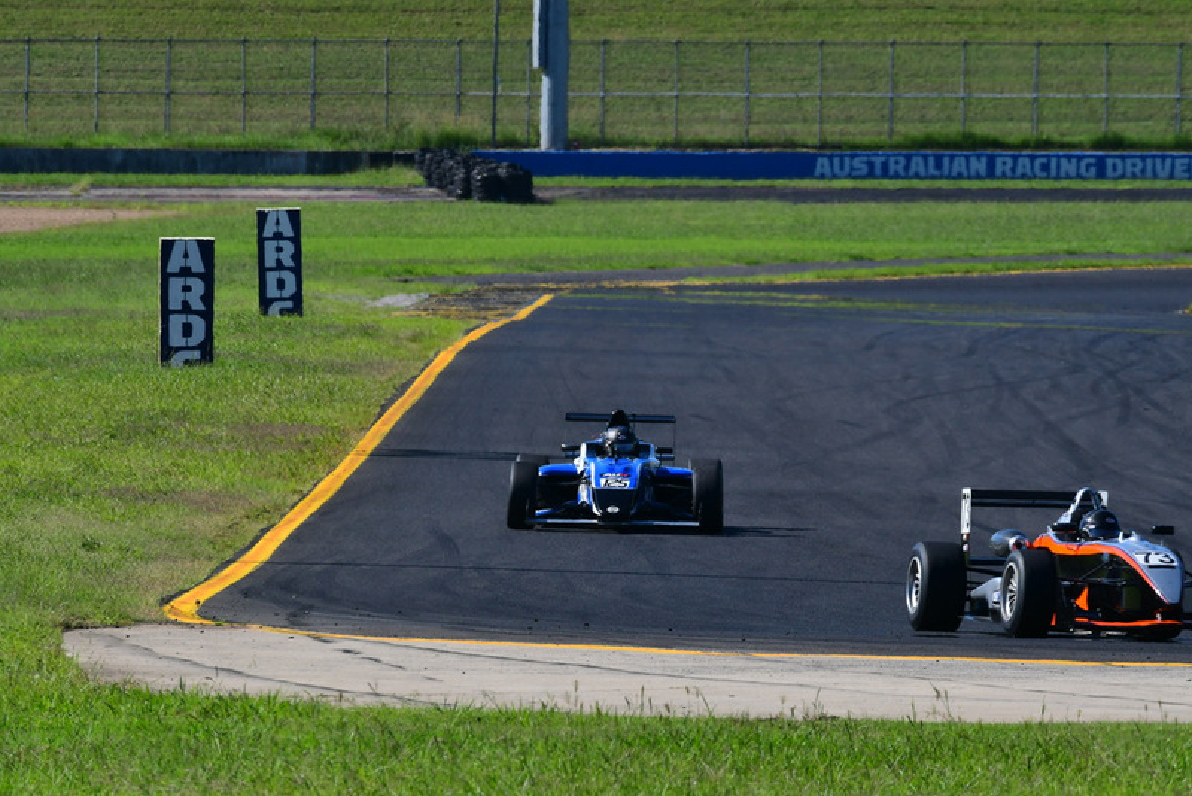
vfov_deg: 2.3
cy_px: 398
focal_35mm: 600
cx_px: 596
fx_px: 19873
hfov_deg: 3.4
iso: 500
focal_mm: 400
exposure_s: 1/640
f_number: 13
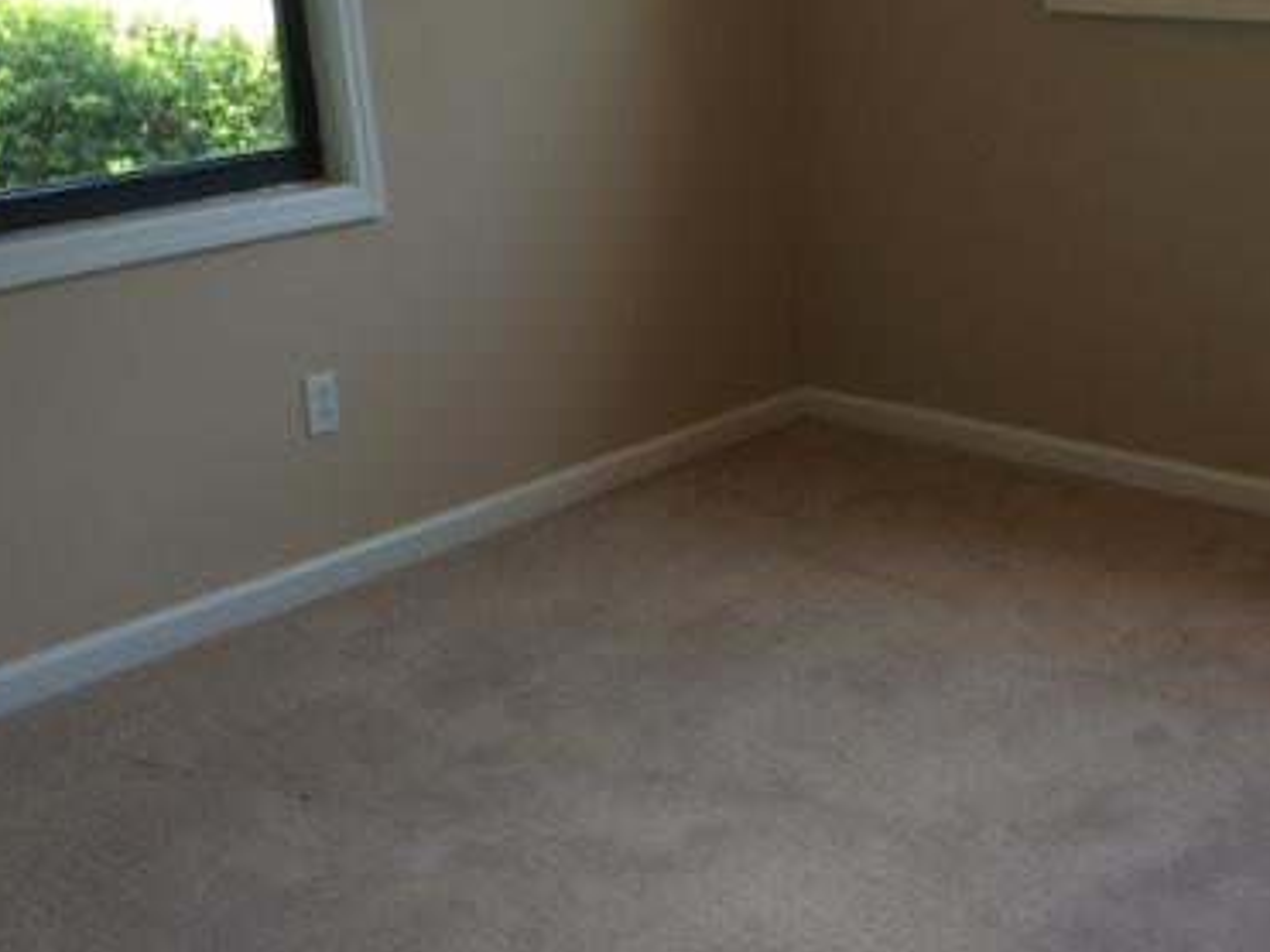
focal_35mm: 50
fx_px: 1834
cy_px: 572
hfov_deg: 37.8
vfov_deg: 29.0
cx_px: 832
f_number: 2.2
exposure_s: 1/30
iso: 32
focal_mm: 4.15
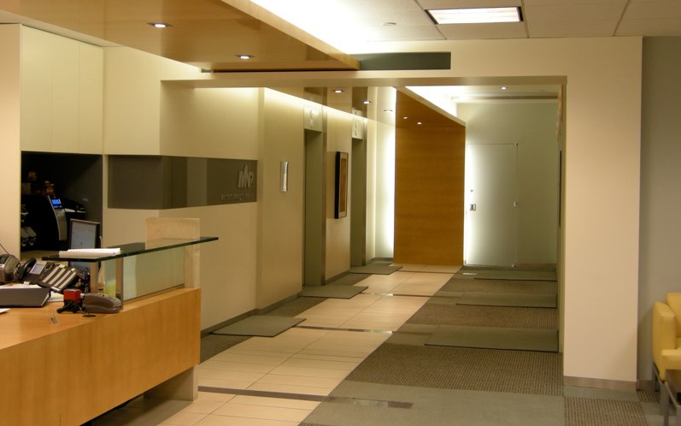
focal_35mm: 50
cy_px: 199
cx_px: 341
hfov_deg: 40.3
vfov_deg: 25.8
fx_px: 928
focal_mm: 10.1
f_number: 3.1
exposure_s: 1/8
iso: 67
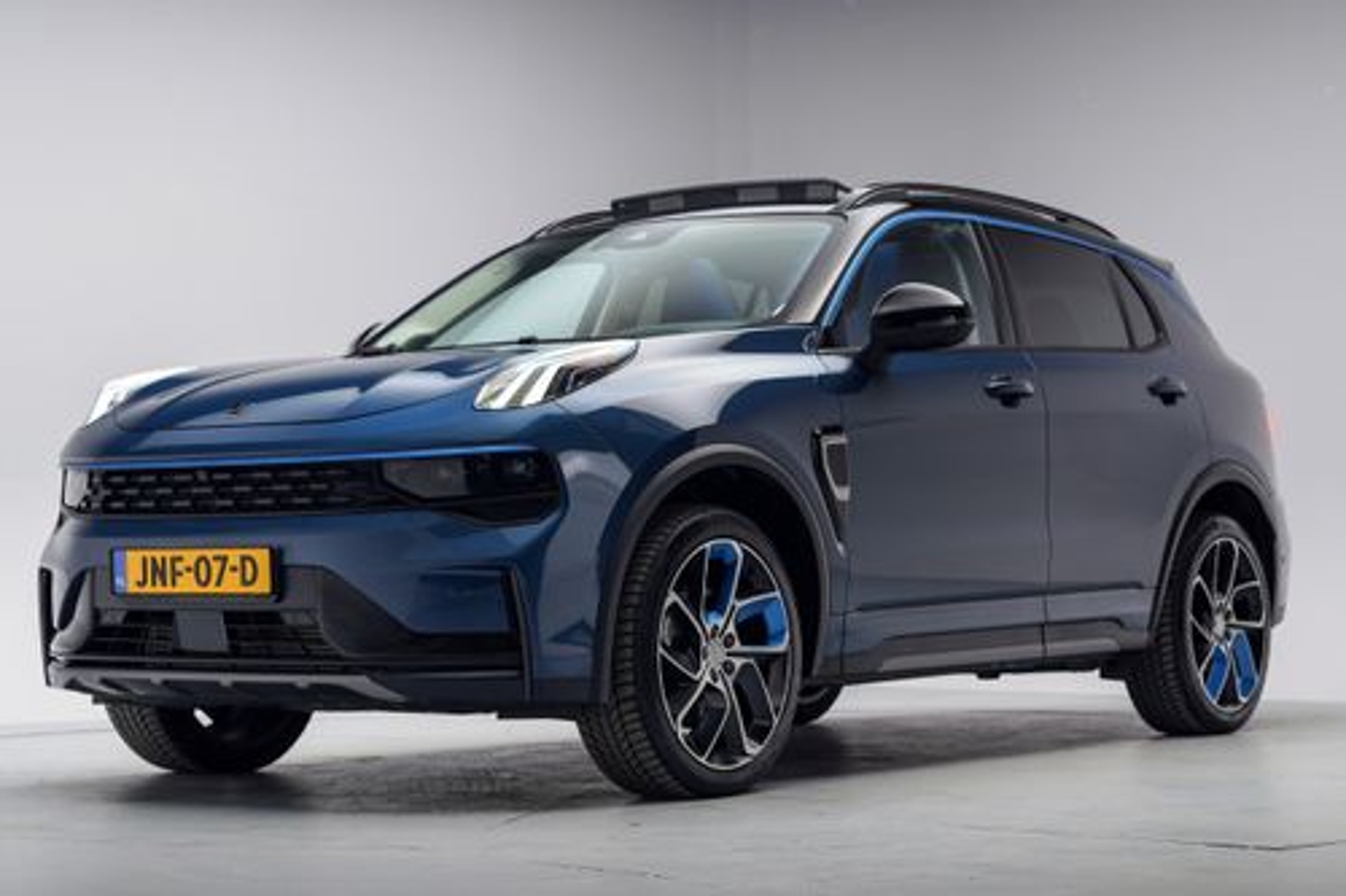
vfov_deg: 27.0
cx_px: 673
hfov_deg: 39.6
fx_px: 1869
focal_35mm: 50
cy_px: 448
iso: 100
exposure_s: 1/13
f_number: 4
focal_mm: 50
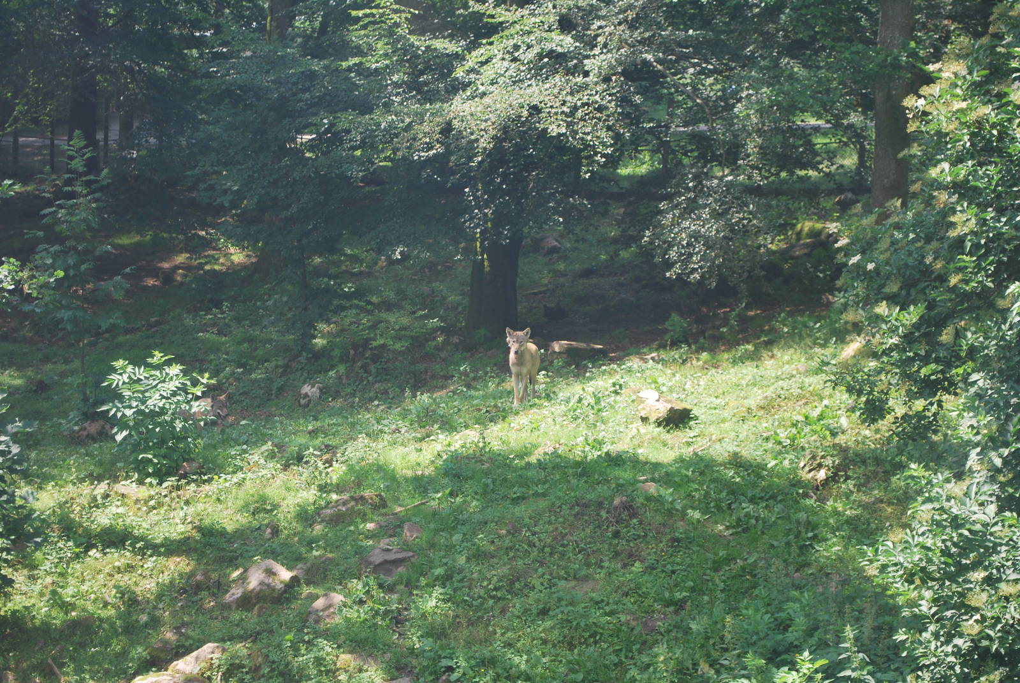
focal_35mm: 82
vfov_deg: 16.6
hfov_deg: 24.6
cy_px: 342
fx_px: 2340
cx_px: 510
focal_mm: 55
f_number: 5.6
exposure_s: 1/125
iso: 140
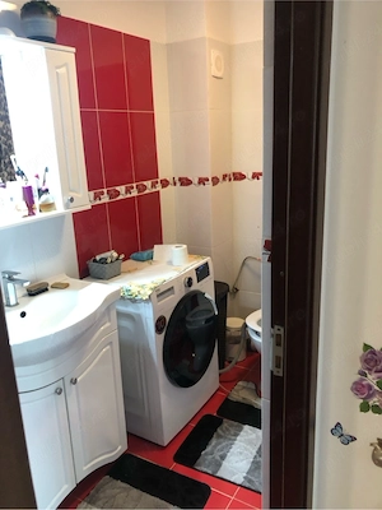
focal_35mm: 28
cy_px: 255
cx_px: 191
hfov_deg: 49.7
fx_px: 412
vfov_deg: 63.4
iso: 80
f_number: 1.8
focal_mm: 4
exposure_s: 1/17
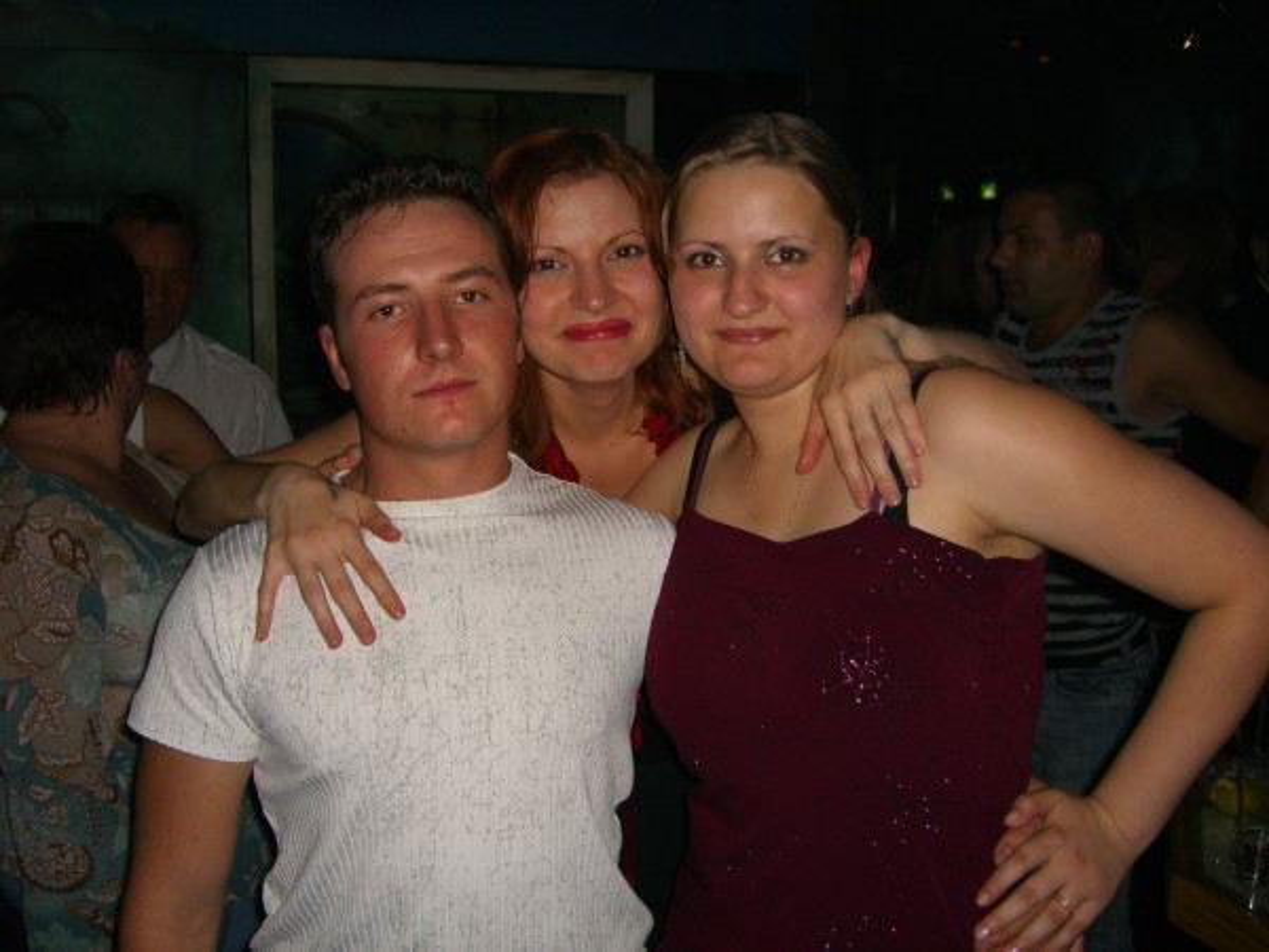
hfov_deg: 49.0
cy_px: 476
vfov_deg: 37.7
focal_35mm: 38
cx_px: 634
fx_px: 1393
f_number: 2.8
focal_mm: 7.9
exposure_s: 1/60
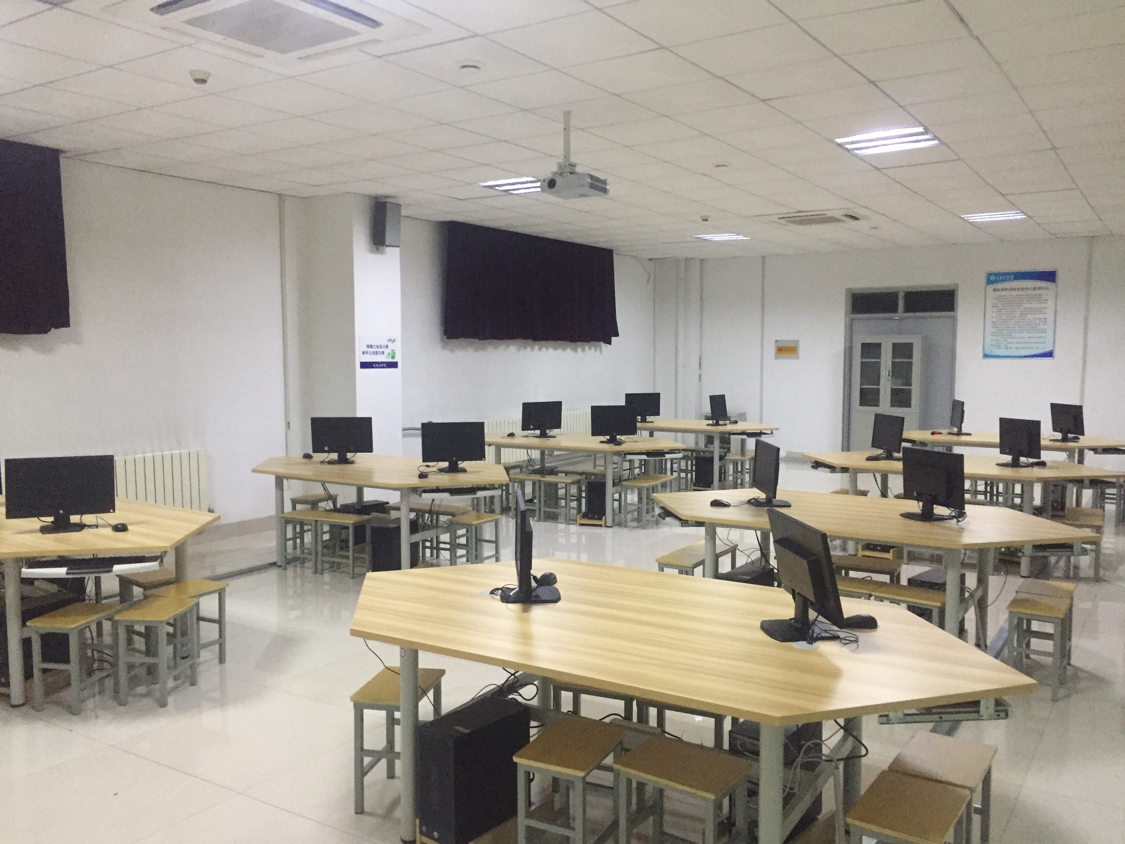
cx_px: 562
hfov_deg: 61.7
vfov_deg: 48.2
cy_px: 422
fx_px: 942
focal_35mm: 29
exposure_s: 1/15
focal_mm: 4.15
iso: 250
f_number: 2.2
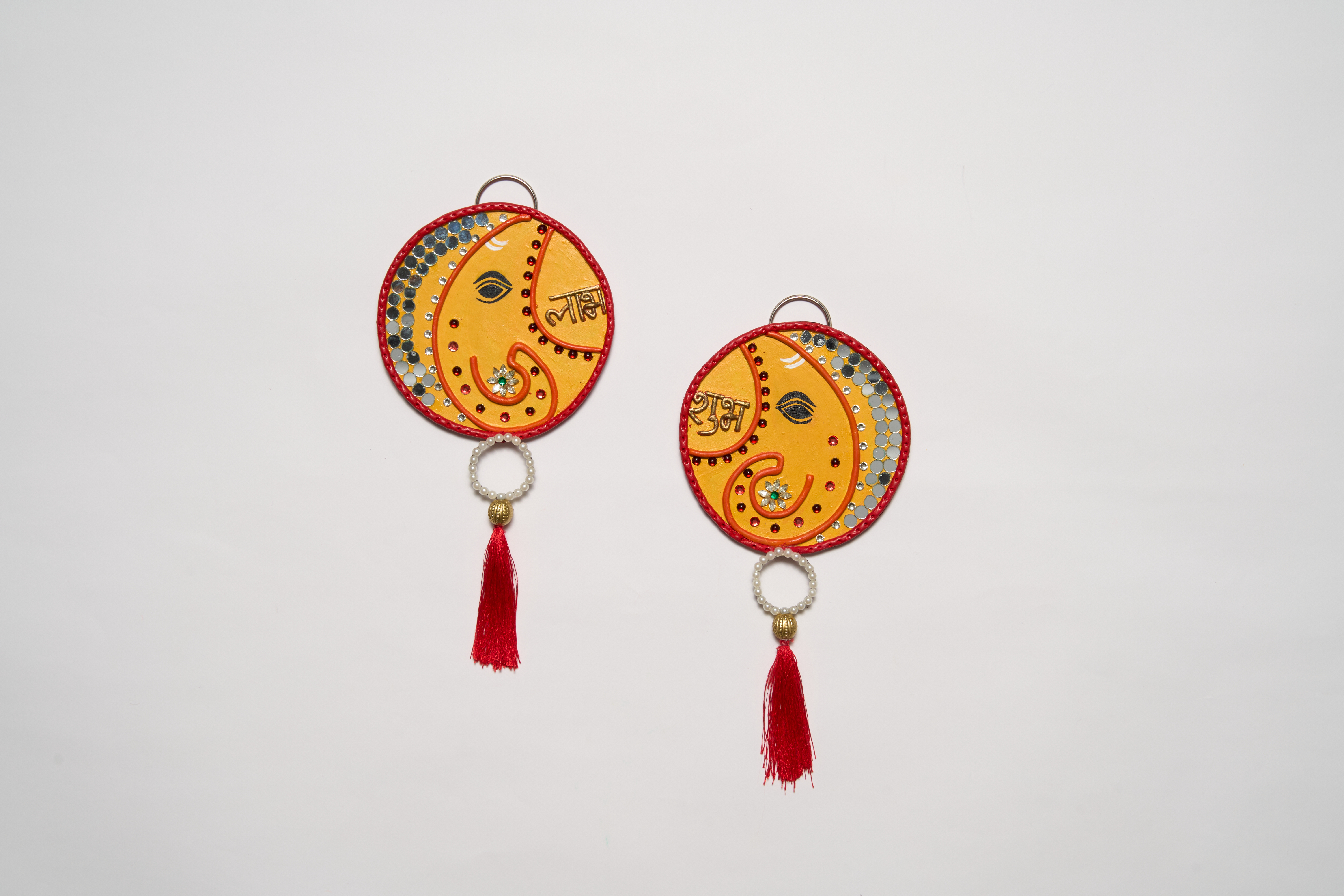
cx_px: 672
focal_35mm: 53
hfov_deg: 37.5
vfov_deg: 25.5
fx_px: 1979
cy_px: 448
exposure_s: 1/100
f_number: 11
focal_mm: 53
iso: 200
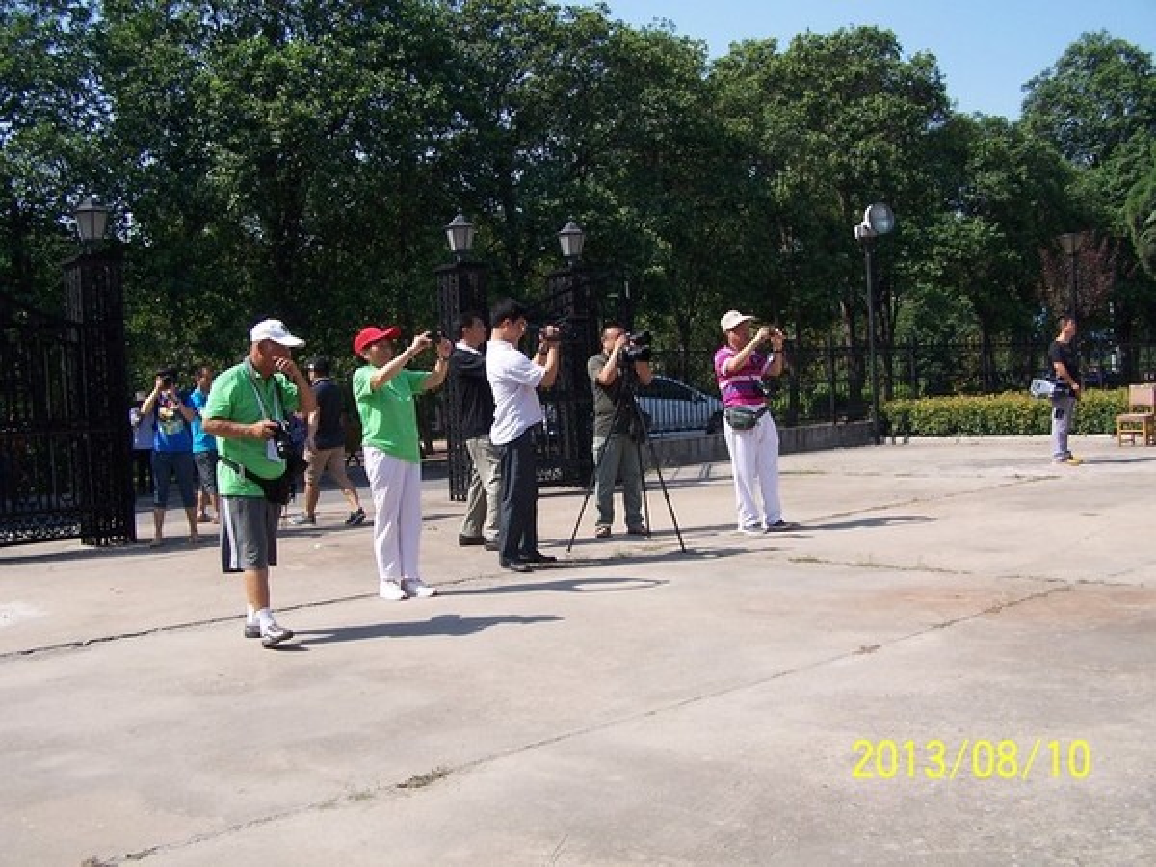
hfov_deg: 49.0
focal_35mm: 38
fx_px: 1269
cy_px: 434
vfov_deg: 37.7
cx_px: 578
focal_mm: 6.3
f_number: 4
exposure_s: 1/500
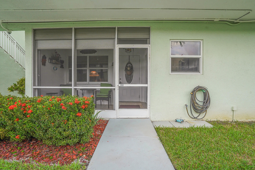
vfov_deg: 73.7
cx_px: 128
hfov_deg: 96.7
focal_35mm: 16
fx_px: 113
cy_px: 85
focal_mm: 16
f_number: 8
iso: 800
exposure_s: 1/200
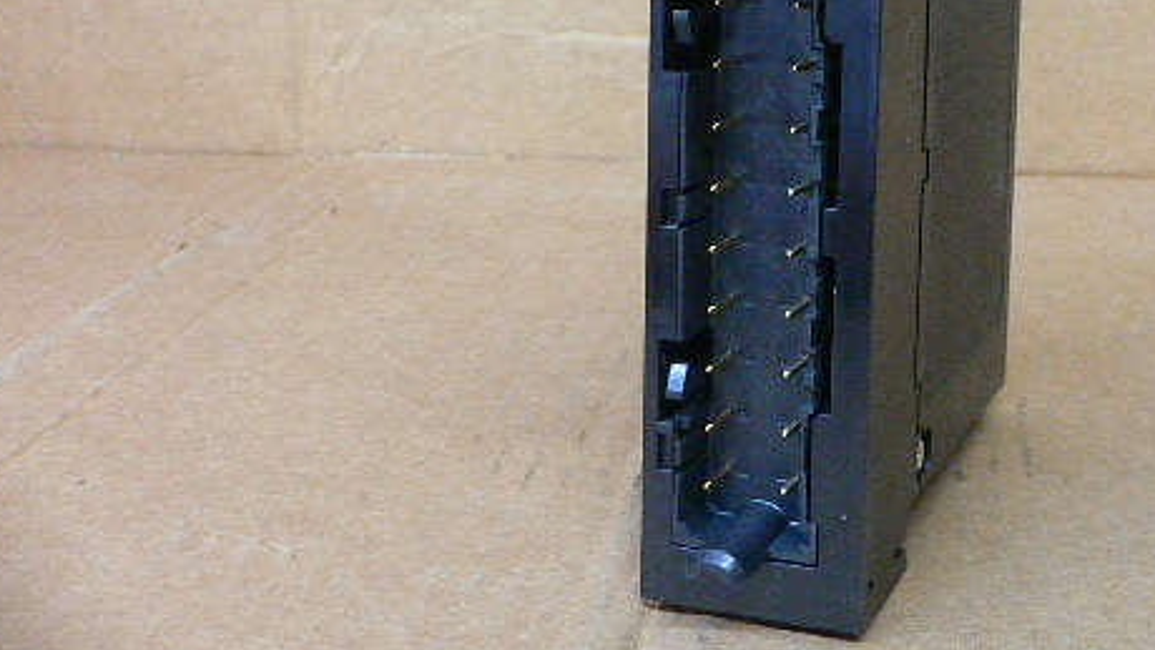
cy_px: 93
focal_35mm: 53
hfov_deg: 38.7
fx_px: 1624
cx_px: 766
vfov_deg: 22.2
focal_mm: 4.6
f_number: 2.8
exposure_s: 1/13
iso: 200
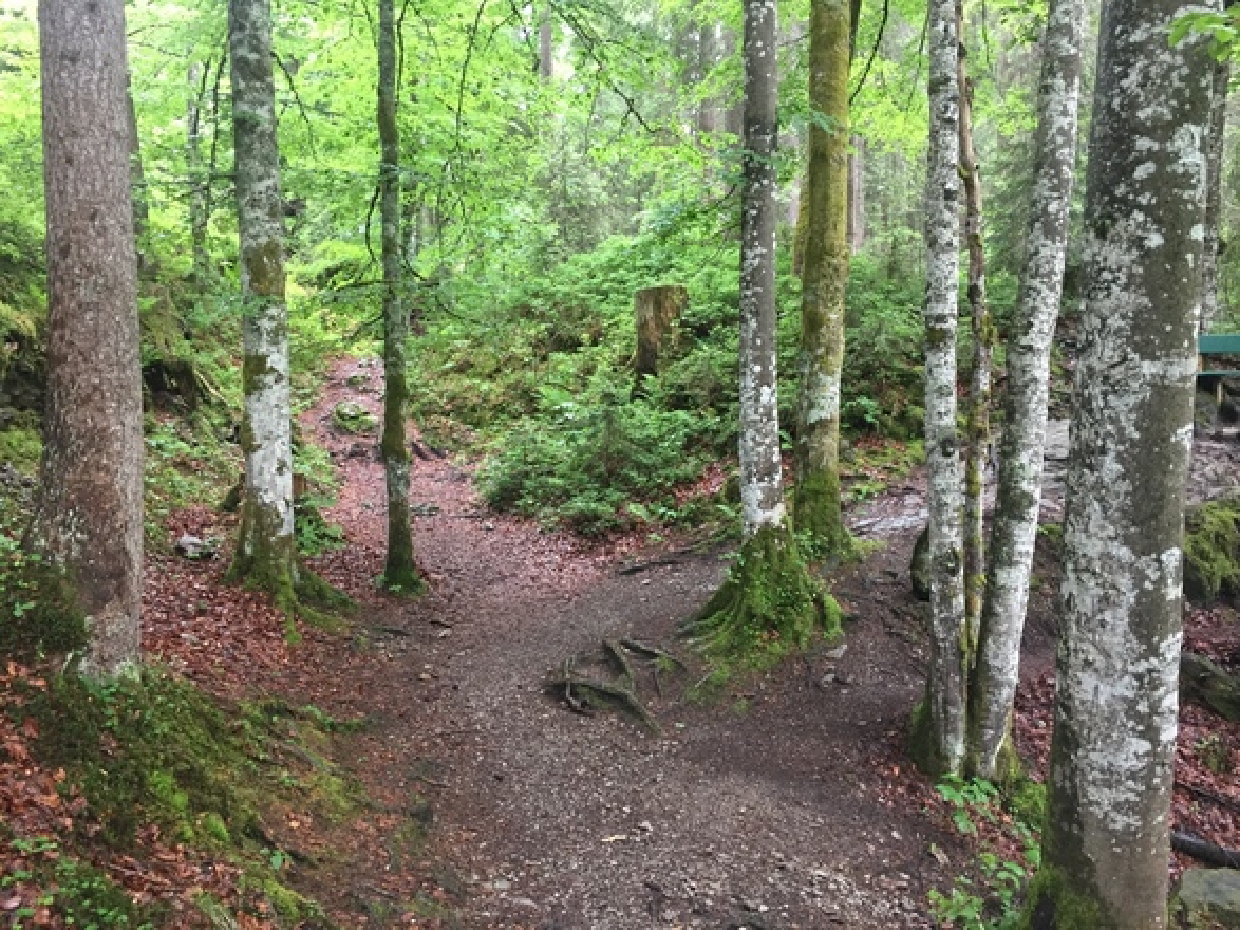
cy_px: 465
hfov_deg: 61.7
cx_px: 620
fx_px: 1039
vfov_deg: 48.2
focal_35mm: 29
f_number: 2.2
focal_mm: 4.15
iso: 160
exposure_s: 1/33
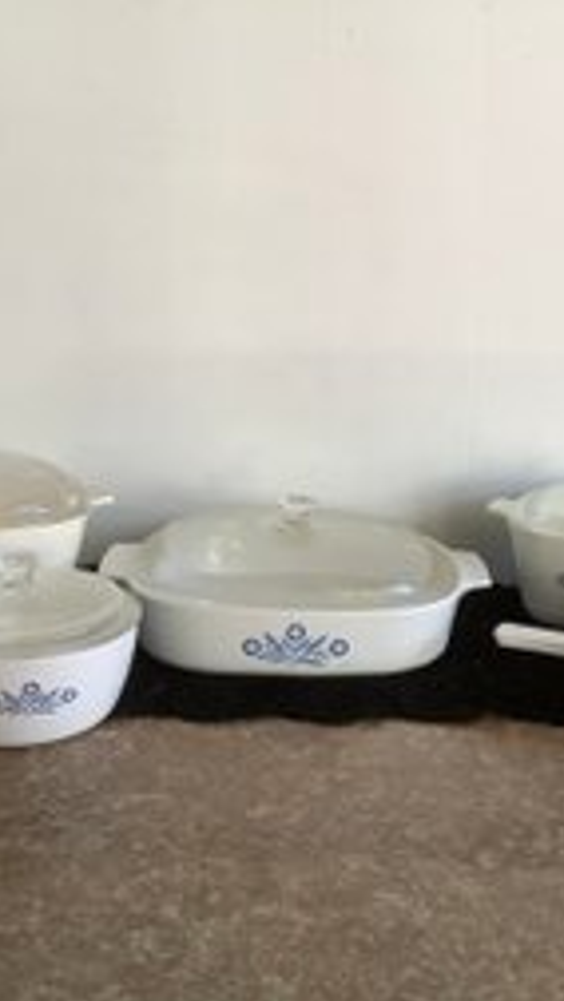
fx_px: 1221
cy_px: 506
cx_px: 355
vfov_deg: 44.6
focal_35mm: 46
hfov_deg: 25.9
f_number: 2.4
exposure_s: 1/120
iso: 80
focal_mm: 3.3
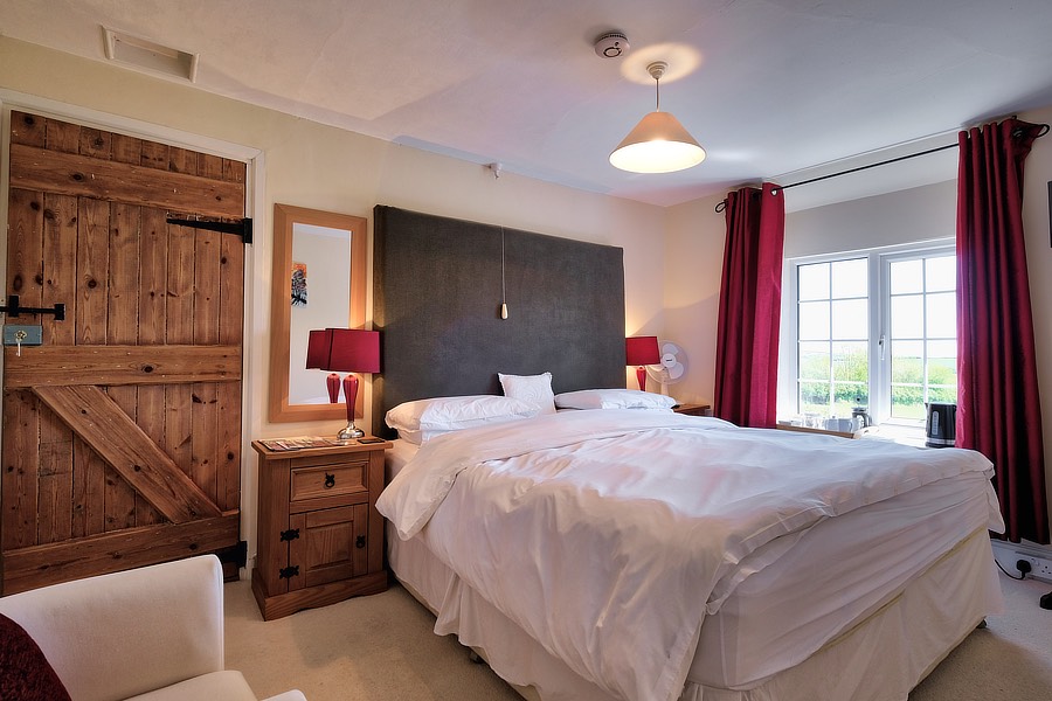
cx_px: 526
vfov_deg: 70.4
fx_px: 497
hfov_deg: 93.3
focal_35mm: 17
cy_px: 350
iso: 320
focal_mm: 11.5
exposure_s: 1/30
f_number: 8
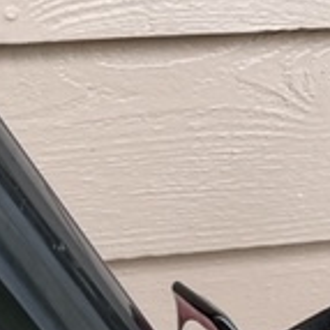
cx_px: -138
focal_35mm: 115
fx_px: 1240
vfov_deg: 15.0
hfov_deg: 14.3
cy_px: 282
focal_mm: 3
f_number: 1.8
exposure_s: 1/204
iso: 16
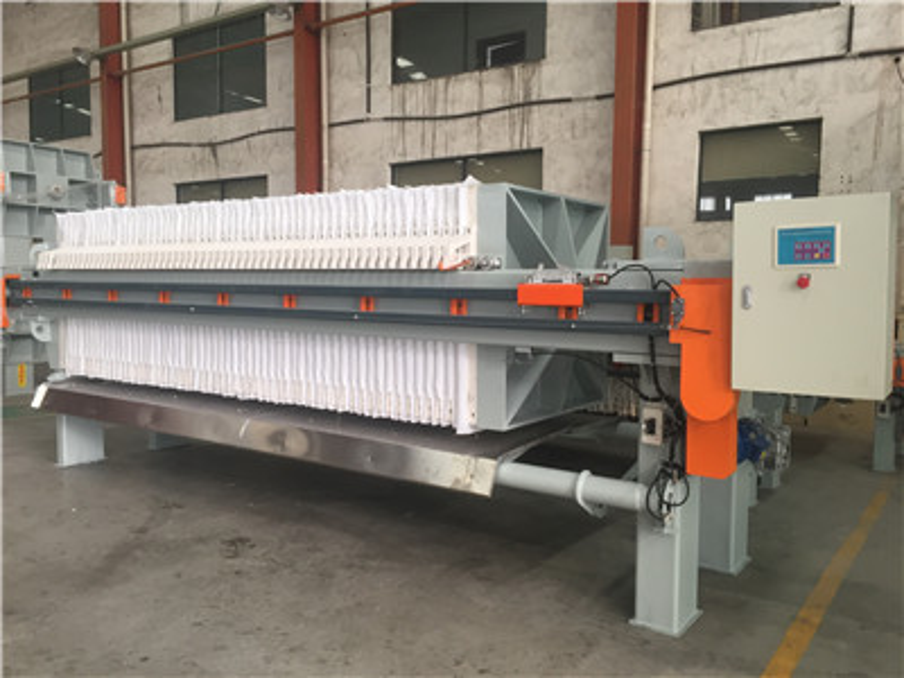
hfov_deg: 61.7
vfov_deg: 48.2
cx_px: 452
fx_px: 757
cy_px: 339
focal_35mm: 29
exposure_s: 1/33
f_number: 2.2
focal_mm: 4.15
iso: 40
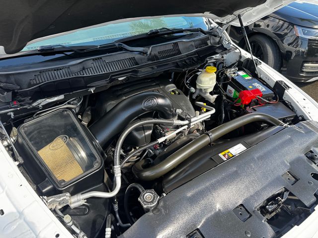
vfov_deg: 56.8
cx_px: 159
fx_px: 220
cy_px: 119
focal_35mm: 24
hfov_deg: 71.6
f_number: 1.78
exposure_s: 1/221
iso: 80
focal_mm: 6.76
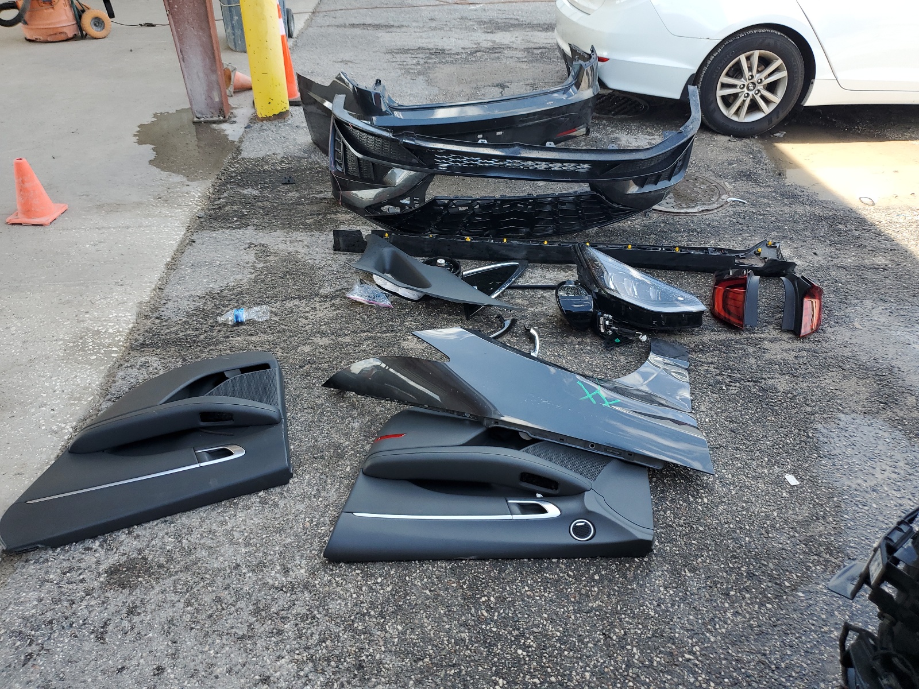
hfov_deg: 67.3
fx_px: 690
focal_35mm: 26
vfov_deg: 53.1
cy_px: 344
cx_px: 460
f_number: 1.5
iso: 50
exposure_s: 1/455
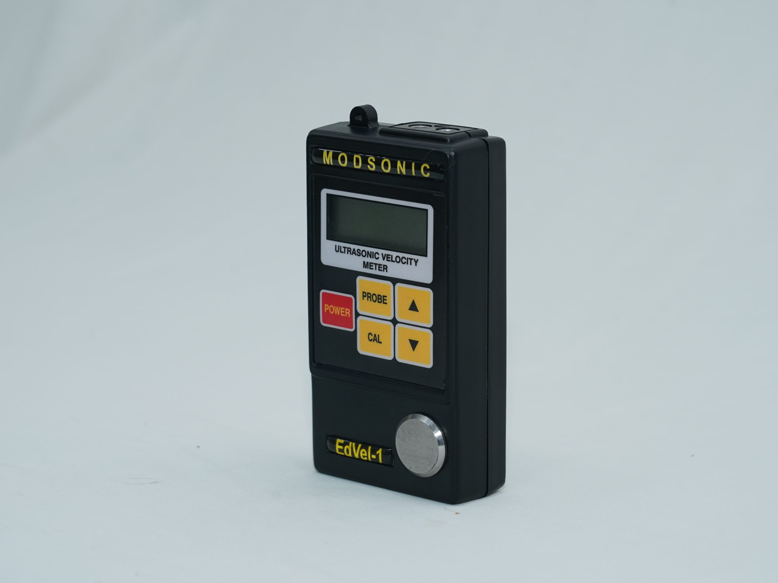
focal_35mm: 113
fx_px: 2540
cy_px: 292
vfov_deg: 13.1
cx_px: 413
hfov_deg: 17.4
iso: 400
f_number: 8
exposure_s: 1/100
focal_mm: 104
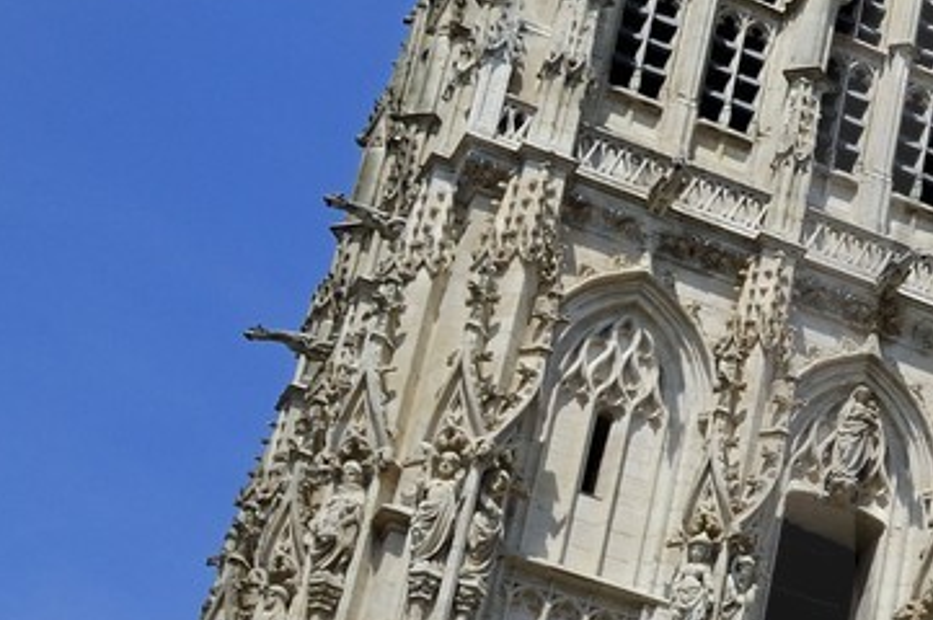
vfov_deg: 9.6
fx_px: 3677
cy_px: 524
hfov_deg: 12.8
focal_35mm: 142
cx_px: 1804
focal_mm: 32
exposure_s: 1/200
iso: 200
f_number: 14
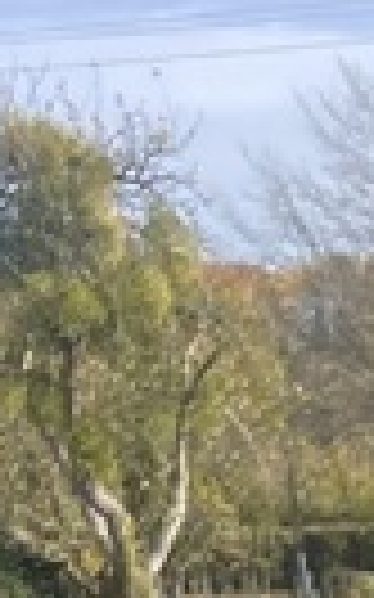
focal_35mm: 228
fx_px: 3722
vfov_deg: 7.9
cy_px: 1812
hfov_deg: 5.0
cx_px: 1613
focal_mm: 3.99
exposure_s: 1/448
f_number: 1.8
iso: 20
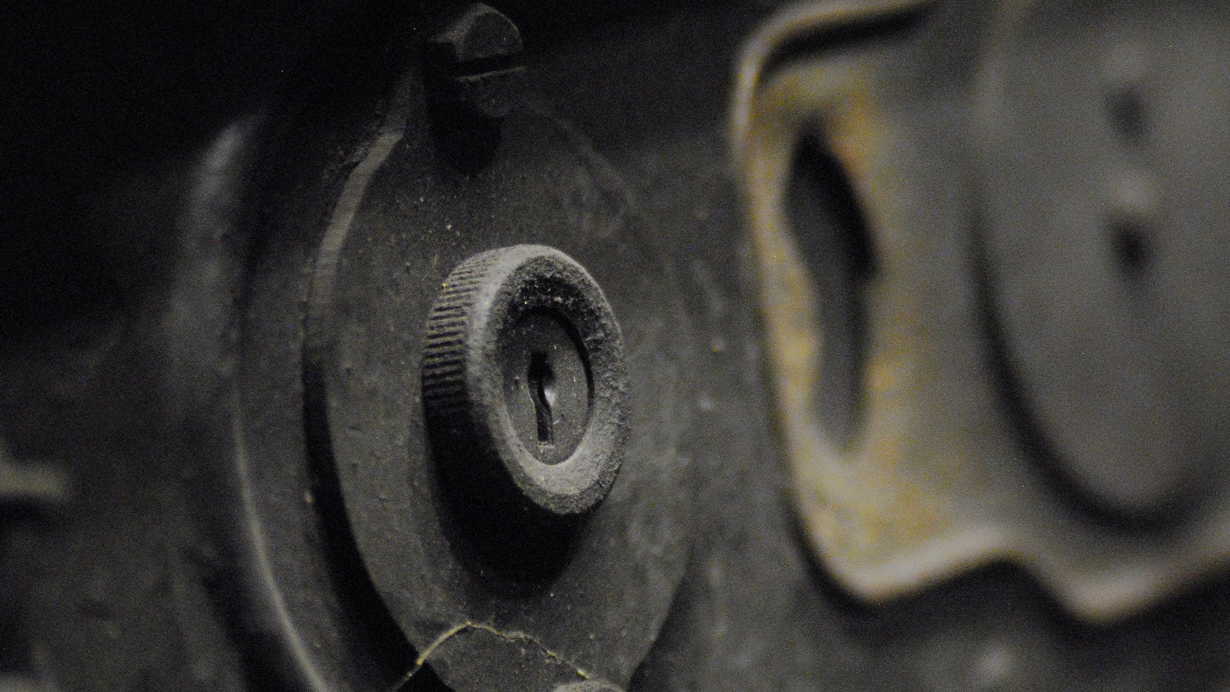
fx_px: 4208
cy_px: 477
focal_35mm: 129
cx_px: 632
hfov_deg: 16.6
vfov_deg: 9.4
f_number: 3.5
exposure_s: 1/20
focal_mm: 70
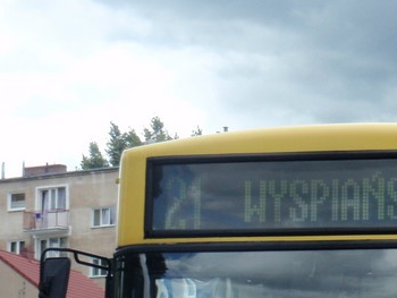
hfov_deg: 10.8
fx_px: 2066
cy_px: 380
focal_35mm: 180
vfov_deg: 8.2
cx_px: 466
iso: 64
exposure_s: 1/250
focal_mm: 12.5
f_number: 4.9
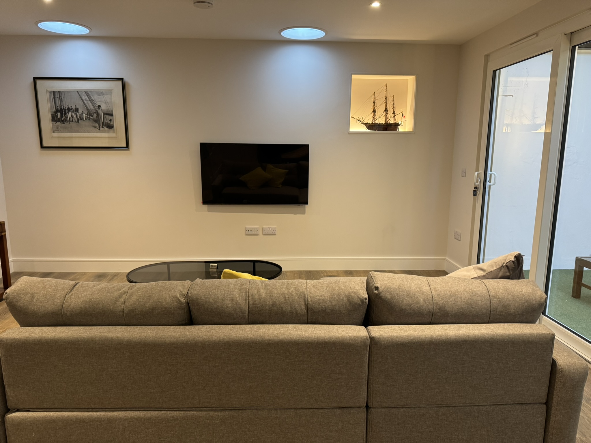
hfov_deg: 71.6
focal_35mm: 24
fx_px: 410
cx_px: 296
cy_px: 222
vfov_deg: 56.8
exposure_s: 1/50
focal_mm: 6.76
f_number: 1.78
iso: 250
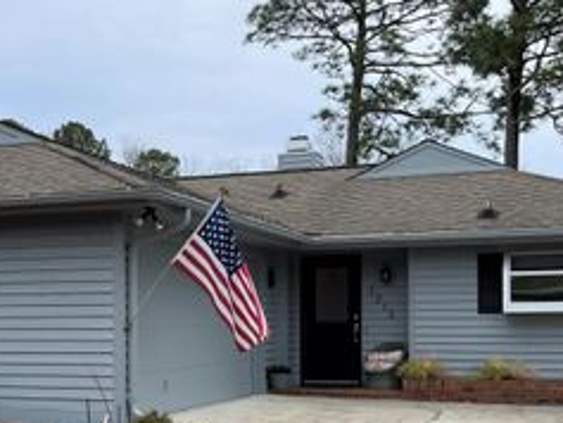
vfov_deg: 26.4
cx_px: 178
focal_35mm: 55
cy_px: 298
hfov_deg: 34.5
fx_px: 895
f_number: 1.6
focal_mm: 5.1
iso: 50
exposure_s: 1/1355
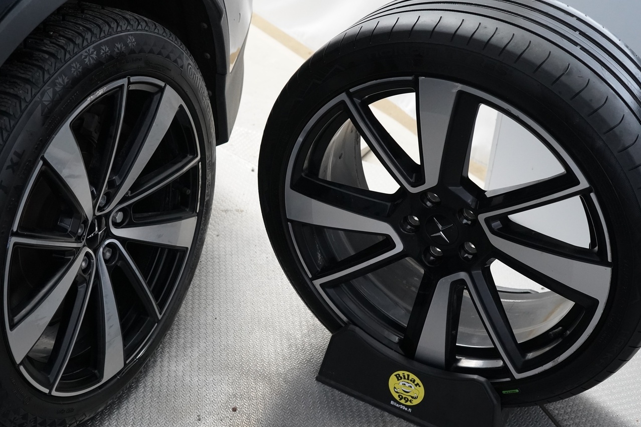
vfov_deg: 28.6
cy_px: 223
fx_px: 837
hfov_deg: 41.9
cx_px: 286
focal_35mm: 47
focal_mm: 37
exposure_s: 1/80
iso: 4000
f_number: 5
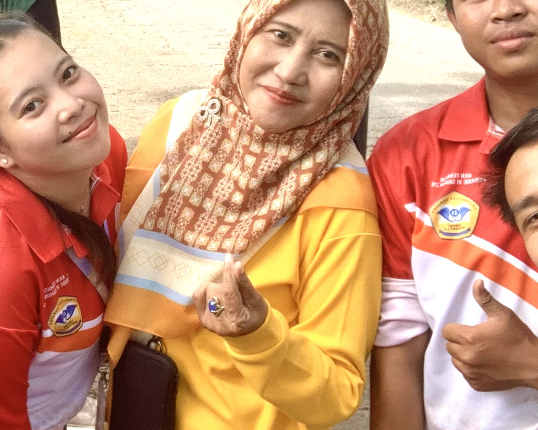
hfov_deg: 23.6
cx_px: 28
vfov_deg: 19.6
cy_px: 136
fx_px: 1242
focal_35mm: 78
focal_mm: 2.87
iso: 16
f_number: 2.2
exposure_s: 1/134
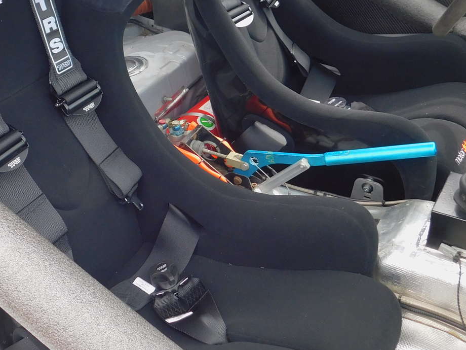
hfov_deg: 37.9
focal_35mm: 50
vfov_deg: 28.8
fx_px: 673
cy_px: 104
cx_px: 166
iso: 125
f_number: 3
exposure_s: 1/160
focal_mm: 4
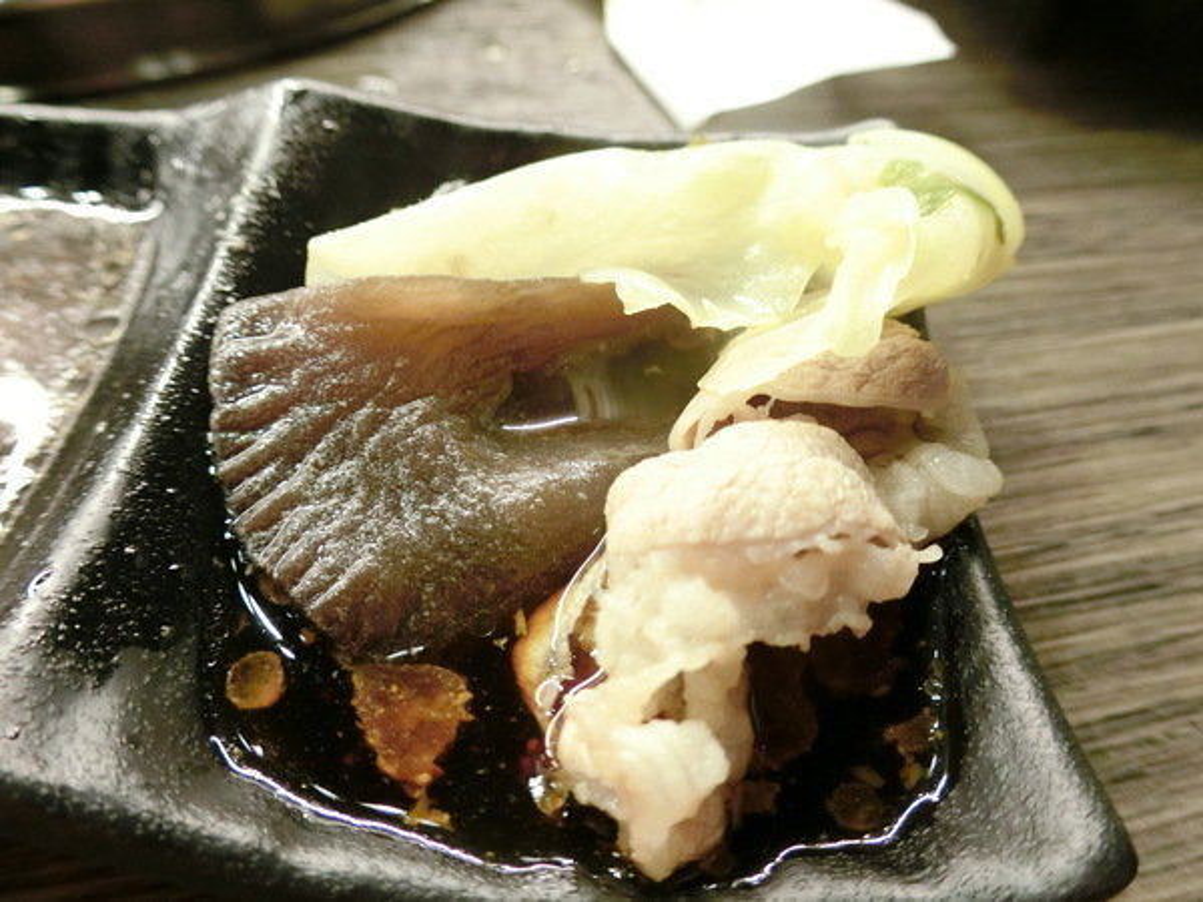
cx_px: 602
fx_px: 869
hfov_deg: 69.4
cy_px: 451
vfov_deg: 54.9
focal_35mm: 25
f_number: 2.8
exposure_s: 1/30
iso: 500
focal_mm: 5.4
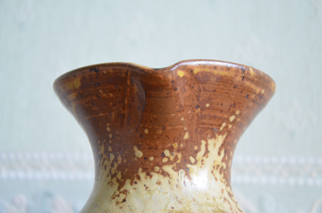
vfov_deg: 15.6
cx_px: 161
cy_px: 106
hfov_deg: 23.4
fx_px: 777
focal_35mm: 87
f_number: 5
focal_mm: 58
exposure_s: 1/40
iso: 1600
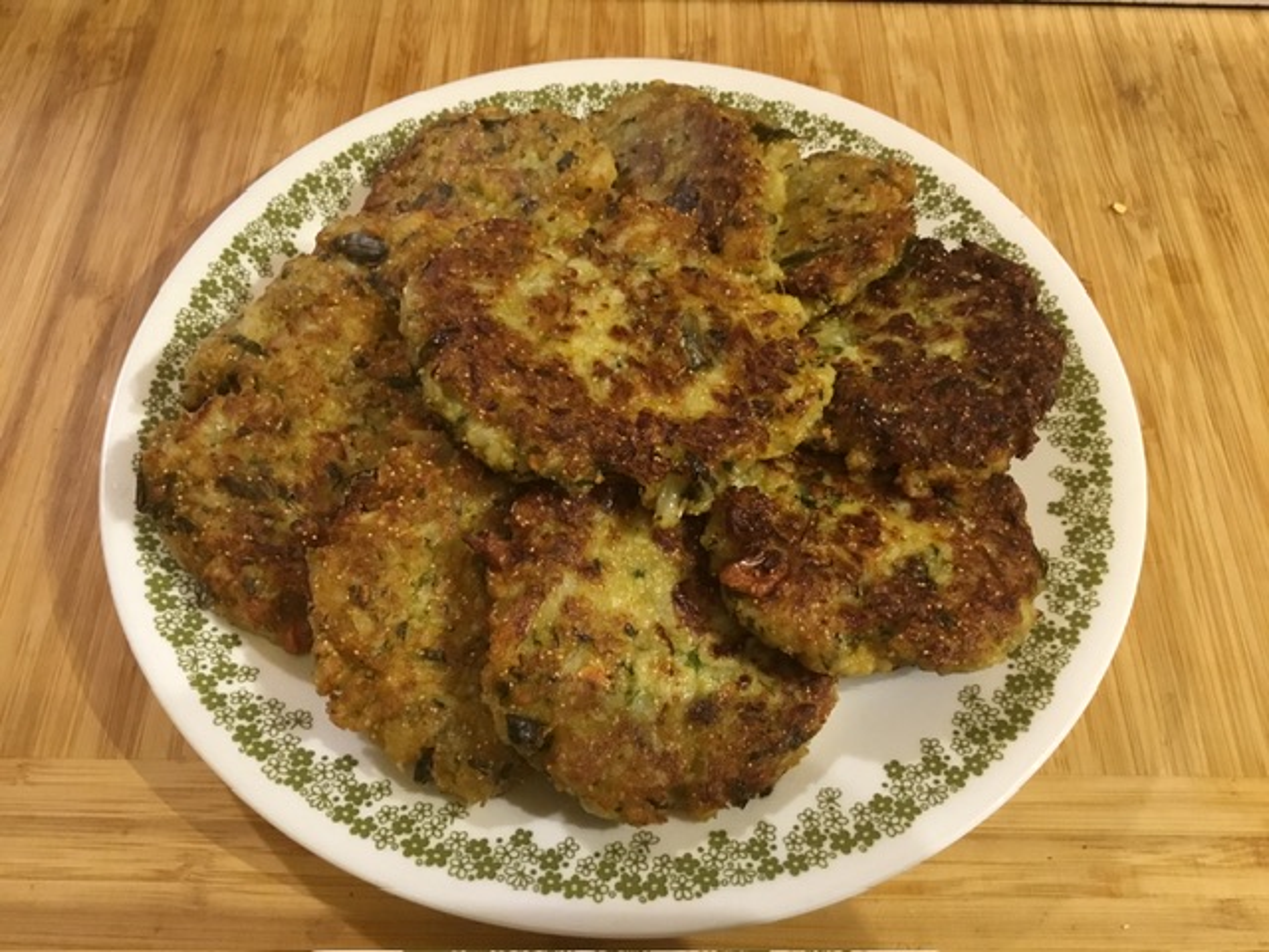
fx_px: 1136
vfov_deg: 45.4
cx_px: 634
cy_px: 476
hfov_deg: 58.4
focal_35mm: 31
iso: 200
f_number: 2.4
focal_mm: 3.3
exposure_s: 1/24
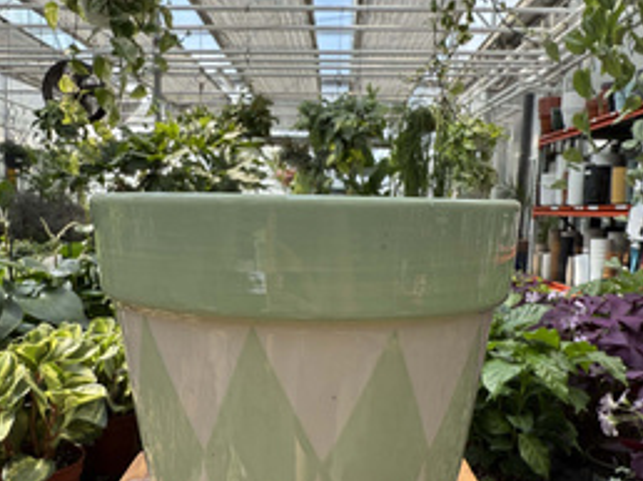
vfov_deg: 41.0
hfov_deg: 54.0
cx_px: 325
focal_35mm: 34
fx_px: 631
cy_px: 334
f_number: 2.2
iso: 64
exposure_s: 1/479
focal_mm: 2.22
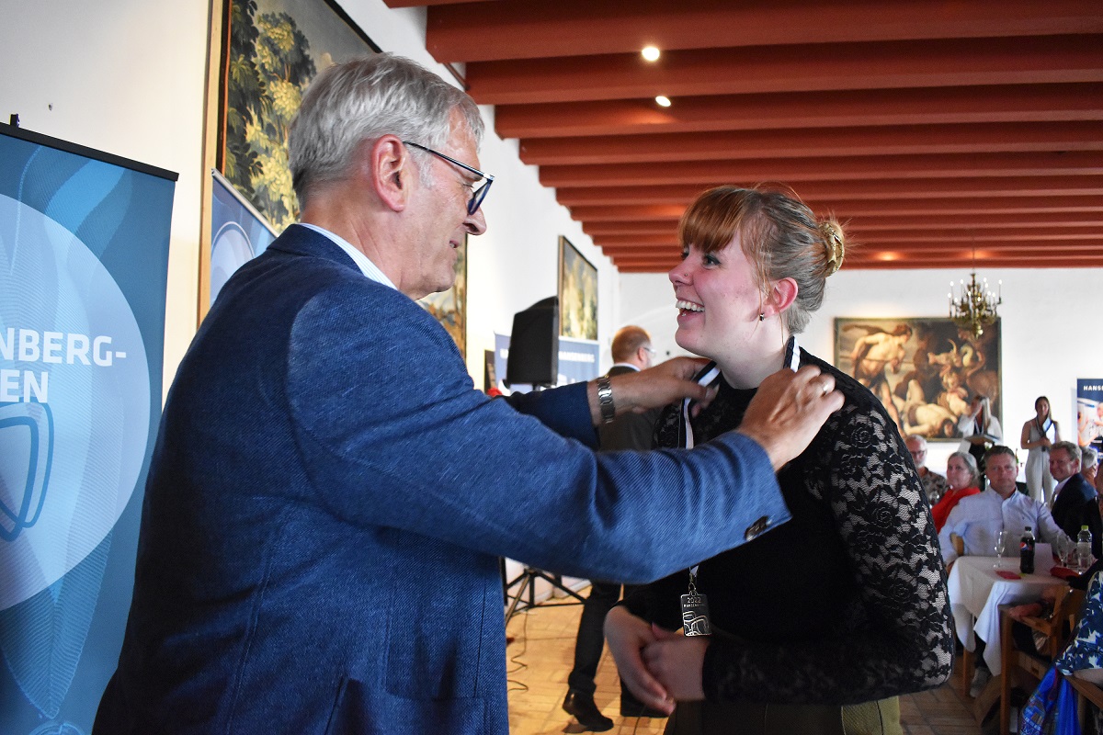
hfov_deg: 67.4
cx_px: 552
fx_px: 827
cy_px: 368
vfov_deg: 47.9
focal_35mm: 27
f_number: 3.5
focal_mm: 18
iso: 4000
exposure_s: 1/60
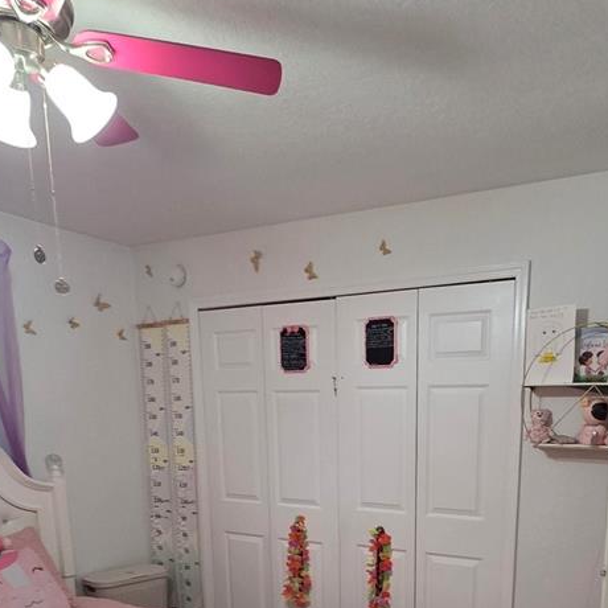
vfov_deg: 47.8
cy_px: 560
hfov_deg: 53.0
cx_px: 407
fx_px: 596
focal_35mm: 30
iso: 320
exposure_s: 1/60
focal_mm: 2.2
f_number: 2.2
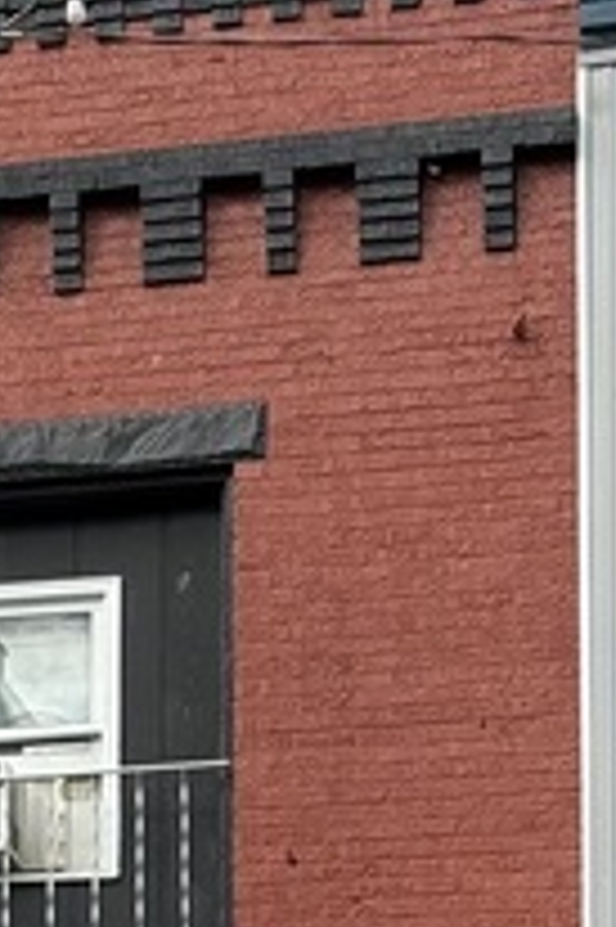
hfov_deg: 6.9
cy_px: 1138
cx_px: -526
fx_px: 4987
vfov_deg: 10.4
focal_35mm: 194
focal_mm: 6.76
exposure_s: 1/2088
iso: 80
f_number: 1.78
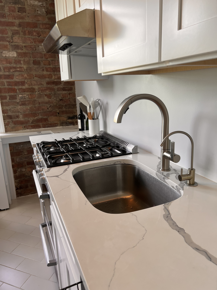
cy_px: 145
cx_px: 108
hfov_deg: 53.1
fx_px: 217
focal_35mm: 26
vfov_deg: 67.3
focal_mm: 5.7
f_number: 1.5
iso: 50
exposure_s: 1/111
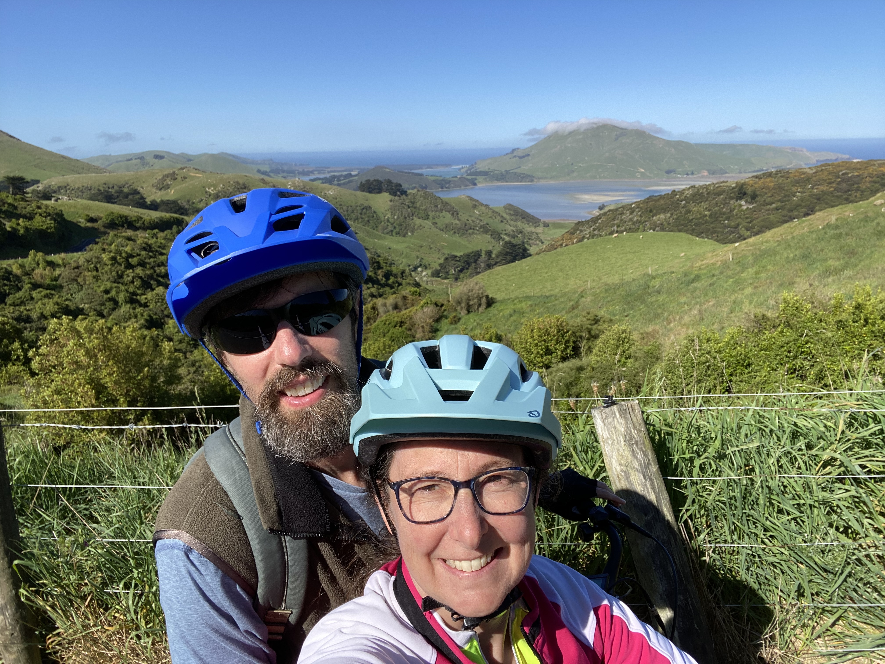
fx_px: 588
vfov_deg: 58.9
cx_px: 442
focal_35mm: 23
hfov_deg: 73.9
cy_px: 332
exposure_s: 1/1101
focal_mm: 2.71
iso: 25
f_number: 2.2
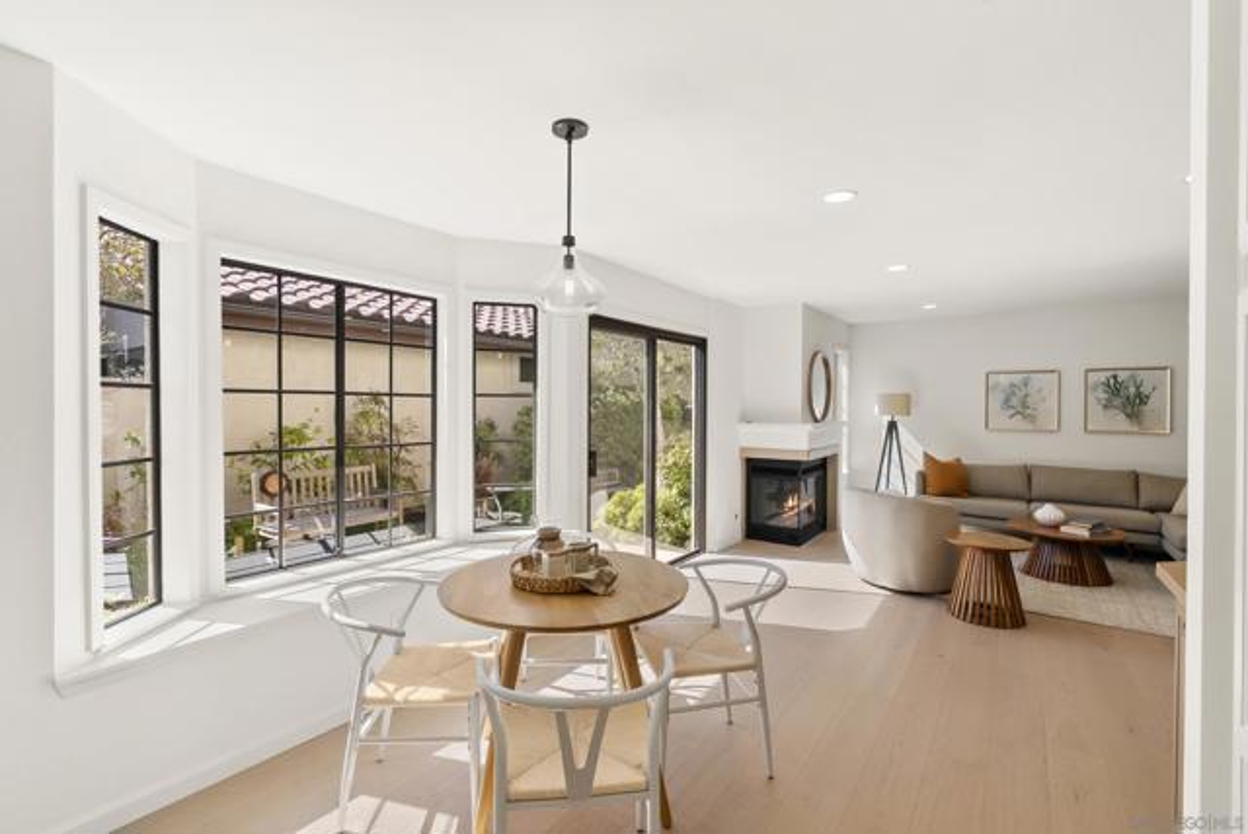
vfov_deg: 73.9
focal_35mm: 16
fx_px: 555
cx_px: 624
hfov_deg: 96.7
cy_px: 417
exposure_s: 1/125
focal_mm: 16
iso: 500
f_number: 8
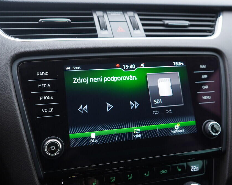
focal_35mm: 41
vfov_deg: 36.5
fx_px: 281
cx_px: 129
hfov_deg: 44.7
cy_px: 92
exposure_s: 1/40
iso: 250
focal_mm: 24
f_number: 2.8
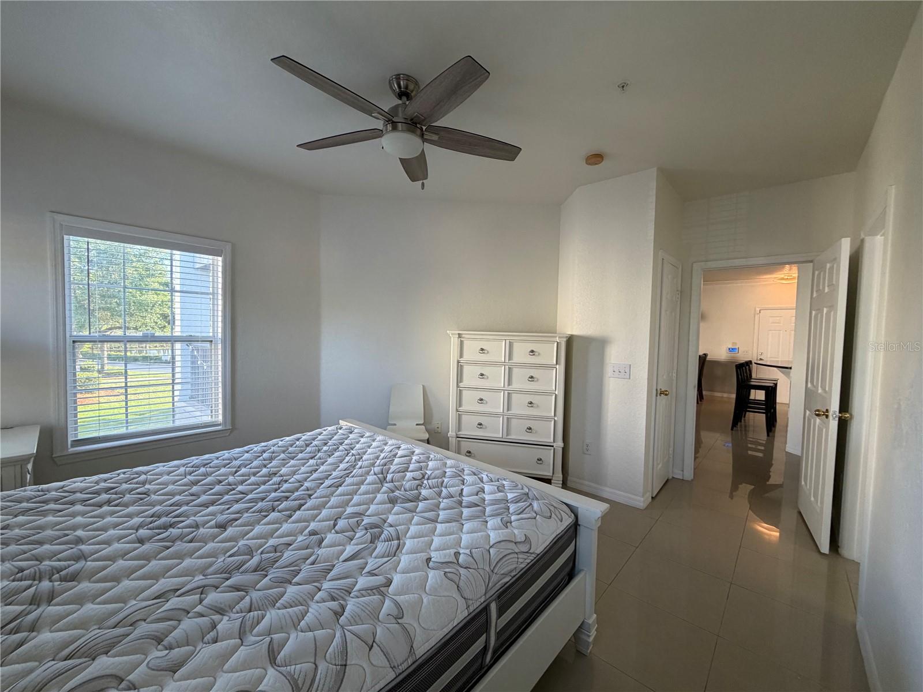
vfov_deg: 85.7
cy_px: 346
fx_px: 373
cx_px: 462
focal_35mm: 14
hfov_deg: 102.1
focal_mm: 2.22
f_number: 2.2
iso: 200
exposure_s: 1/120
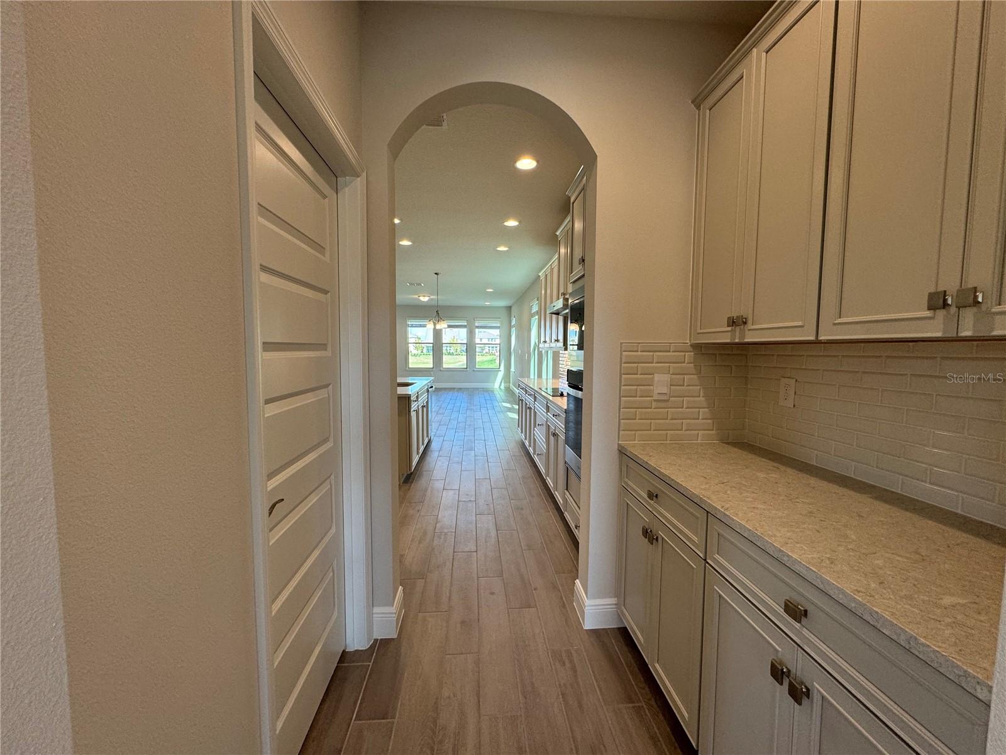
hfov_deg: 102.1
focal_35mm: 14
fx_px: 407
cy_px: 378
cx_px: 503
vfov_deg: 85.7
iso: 160
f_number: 2.2
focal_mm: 2.22
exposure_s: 1/120
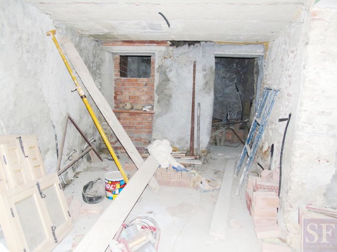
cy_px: 126
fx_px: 243
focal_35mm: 25
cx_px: 168
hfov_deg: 69.4
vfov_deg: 54.8
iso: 320
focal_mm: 4.4
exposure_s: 1/30
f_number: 3.4
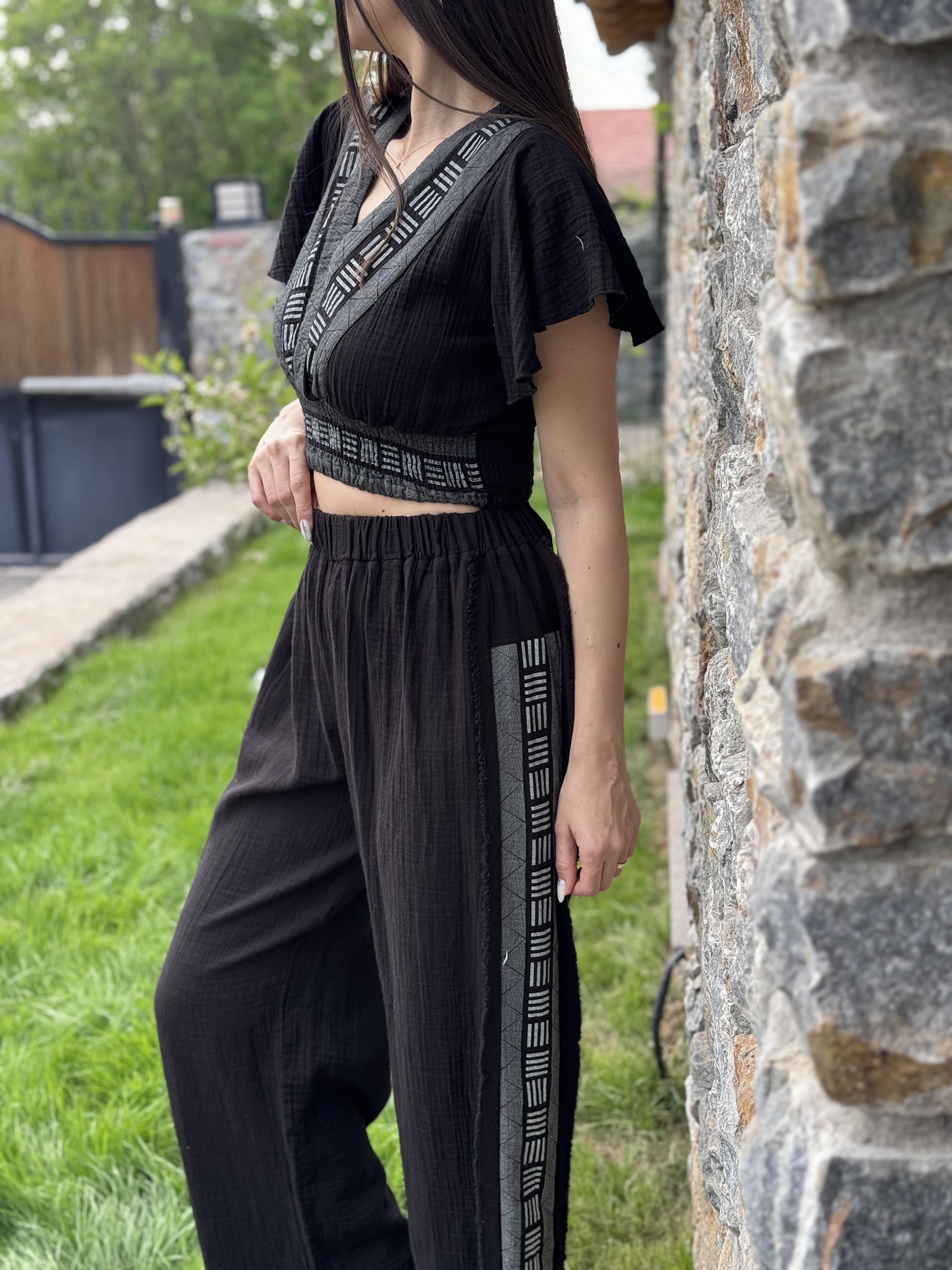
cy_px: 635
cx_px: 476
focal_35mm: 48
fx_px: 1760
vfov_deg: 39.7
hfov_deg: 30.3
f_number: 1.78
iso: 64
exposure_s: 1/477
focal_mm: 6.76
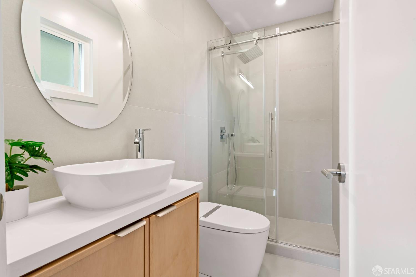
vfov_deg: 70.4
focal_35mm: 17
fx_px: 196
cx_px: 208
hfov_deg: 93.3
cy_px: 138
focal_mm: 17
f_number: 16
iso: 250
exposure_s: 1/2
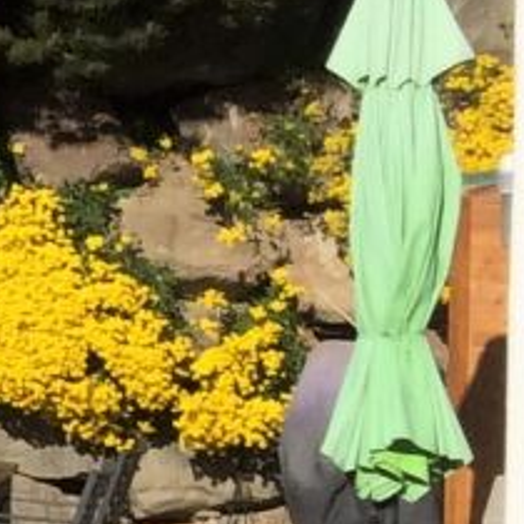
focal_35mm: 250
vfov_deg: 7.0
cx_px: -1832
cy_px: 304
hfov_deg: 5.7
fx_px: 4282
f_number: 2.2
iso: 32
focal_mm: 4.15
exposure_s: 1/3165
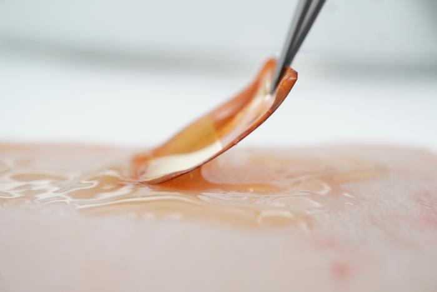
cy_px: 146
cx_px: 218
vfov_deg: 29.9
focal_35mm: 45
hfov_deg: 43.6
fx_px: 546
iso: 800
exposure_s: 1/200
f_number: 6.3
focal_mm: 30
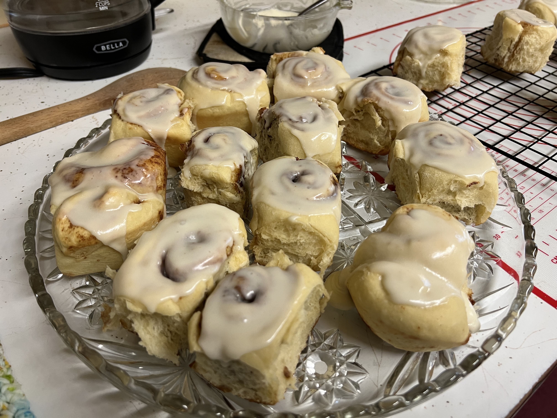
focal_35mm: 26
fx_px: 418
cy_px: 209
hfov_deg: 67.3
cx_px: 278
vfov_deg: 53.1
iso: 80
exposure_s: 1/60
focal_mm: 5.7
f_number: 1.5
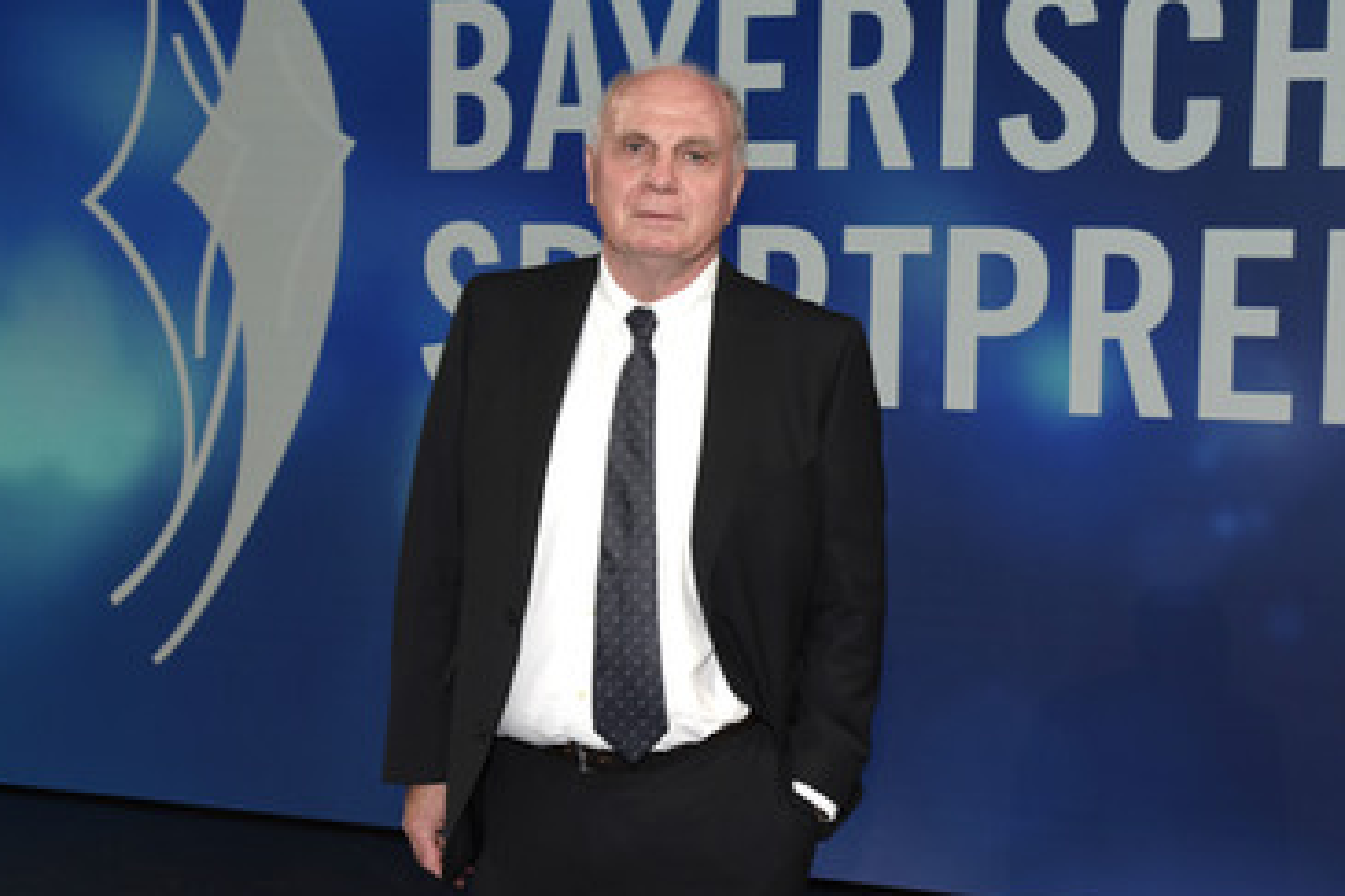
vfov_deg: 31.8
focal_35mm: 42
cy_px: 490
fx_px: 1568
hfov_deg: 46.3
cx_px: 779
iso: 800
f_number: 6.3
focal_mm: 34
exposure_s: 1/100
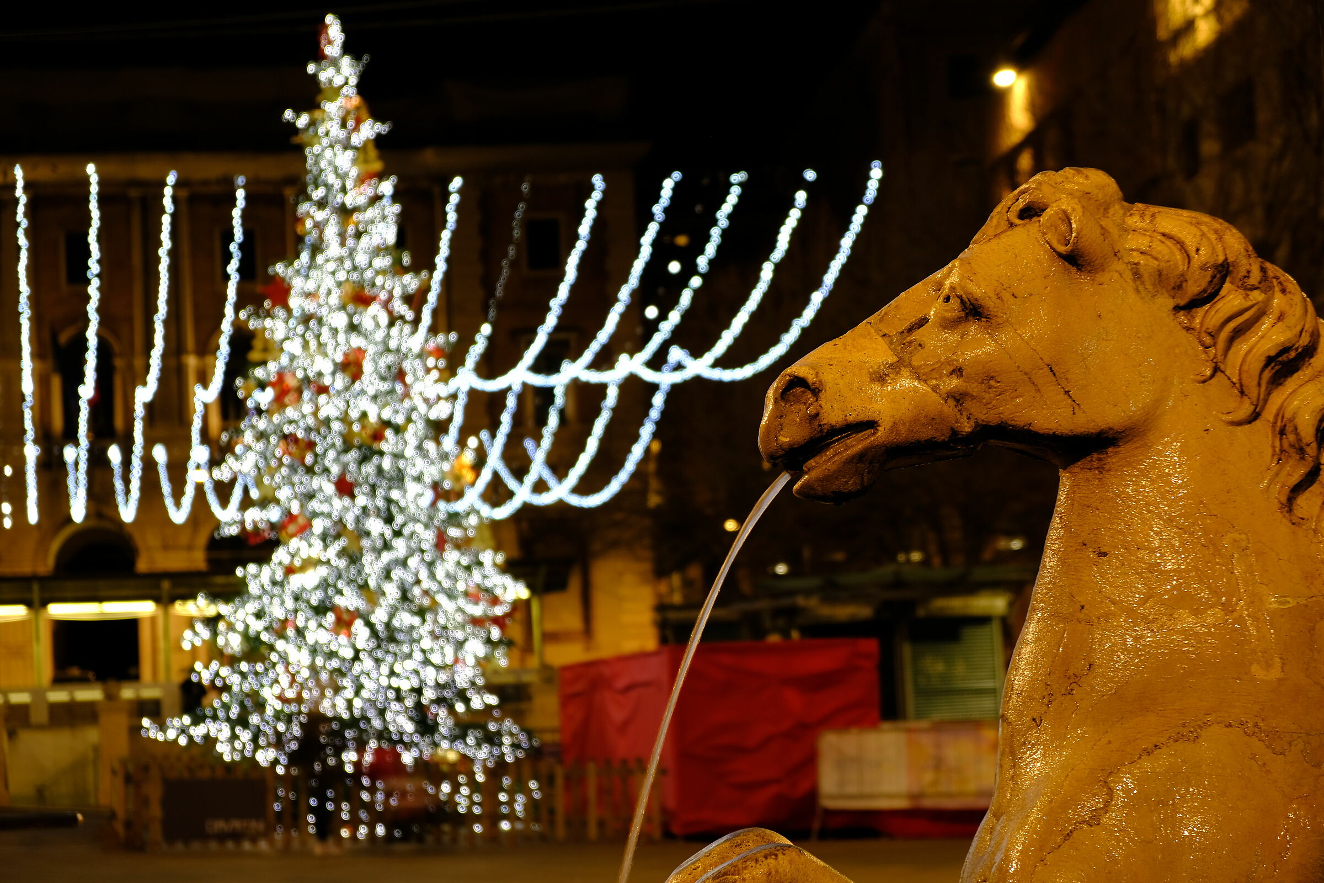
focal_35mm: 83
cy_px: 442
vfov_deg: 16.5
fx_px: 3052
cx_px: 662
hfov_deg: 24.5
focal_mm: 55
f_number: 4
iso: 200
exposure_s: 1/2.6
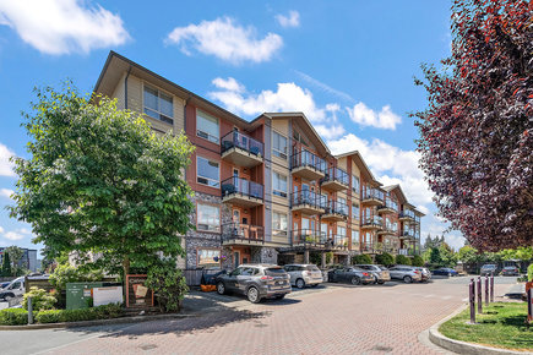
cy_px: 178
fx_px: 237
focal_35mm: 16
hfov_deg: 96.7
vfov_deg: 73.7
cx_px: 266
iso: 400
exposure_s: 1/200
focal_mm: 16
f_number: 7.1
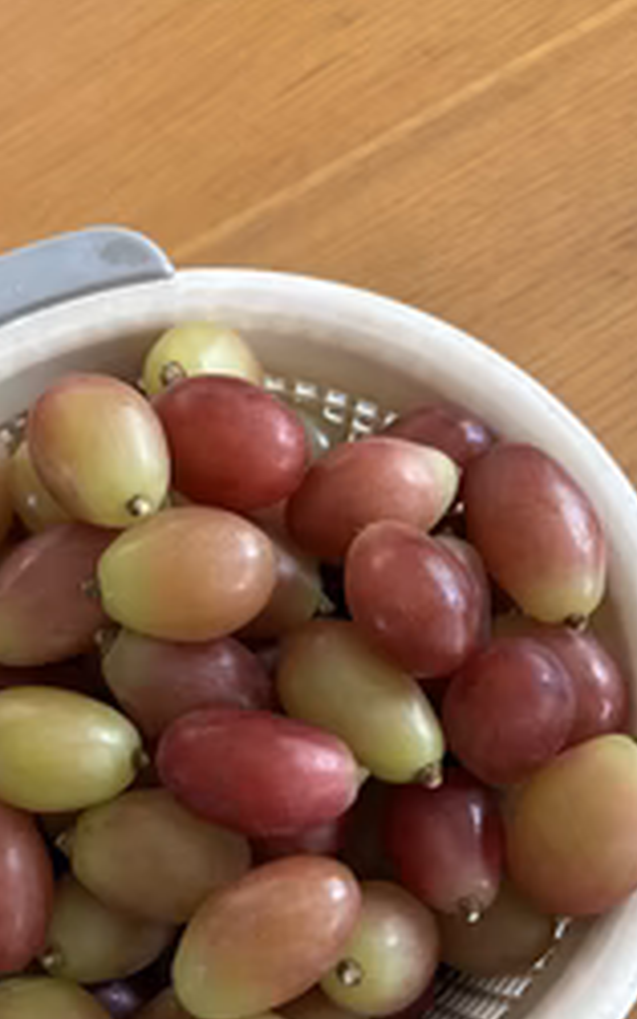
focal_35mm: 44
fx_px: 1221
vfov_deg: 43.9
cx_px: 199
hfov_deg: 29.0
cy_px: 751
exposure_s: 1/60
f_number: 1.6
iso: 500
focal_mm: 5.96
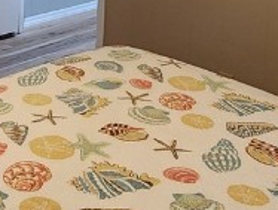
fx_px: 571
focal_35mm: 71
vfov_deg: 17.7
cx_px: 3
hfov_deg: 26.0
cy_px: -139
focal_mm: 2.2
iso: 320
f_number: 2.2
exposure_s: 1/40
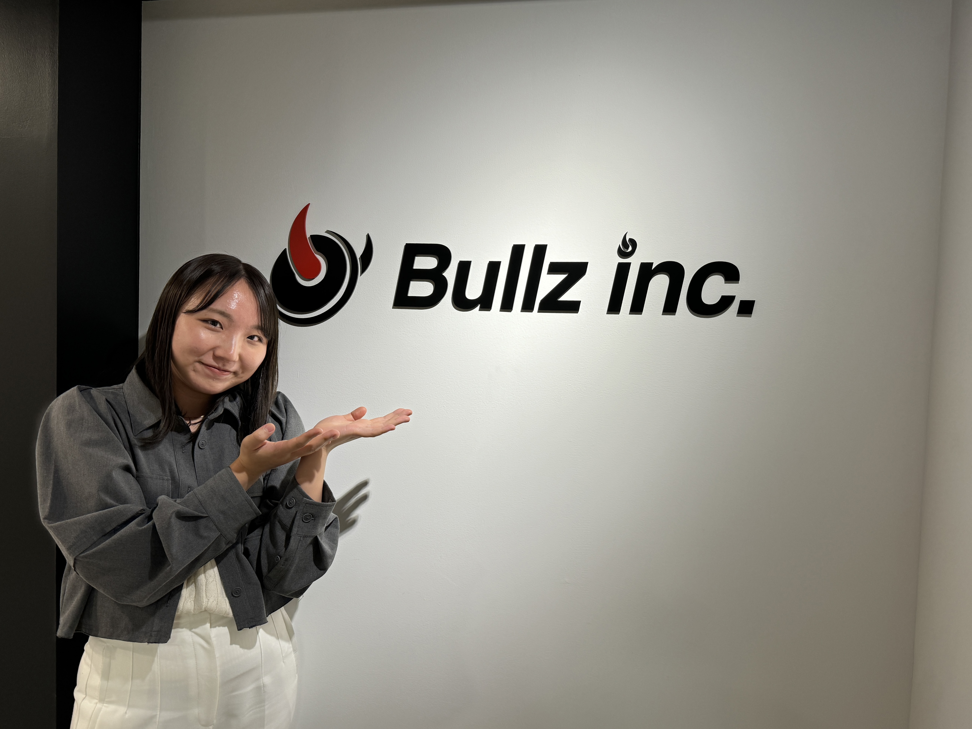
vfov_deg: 56.8
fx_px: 674
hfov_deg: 71.6
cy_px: 364
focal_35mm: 24
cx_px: 486
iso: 100
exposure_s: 1/100
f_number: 1.78
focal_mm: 6.86
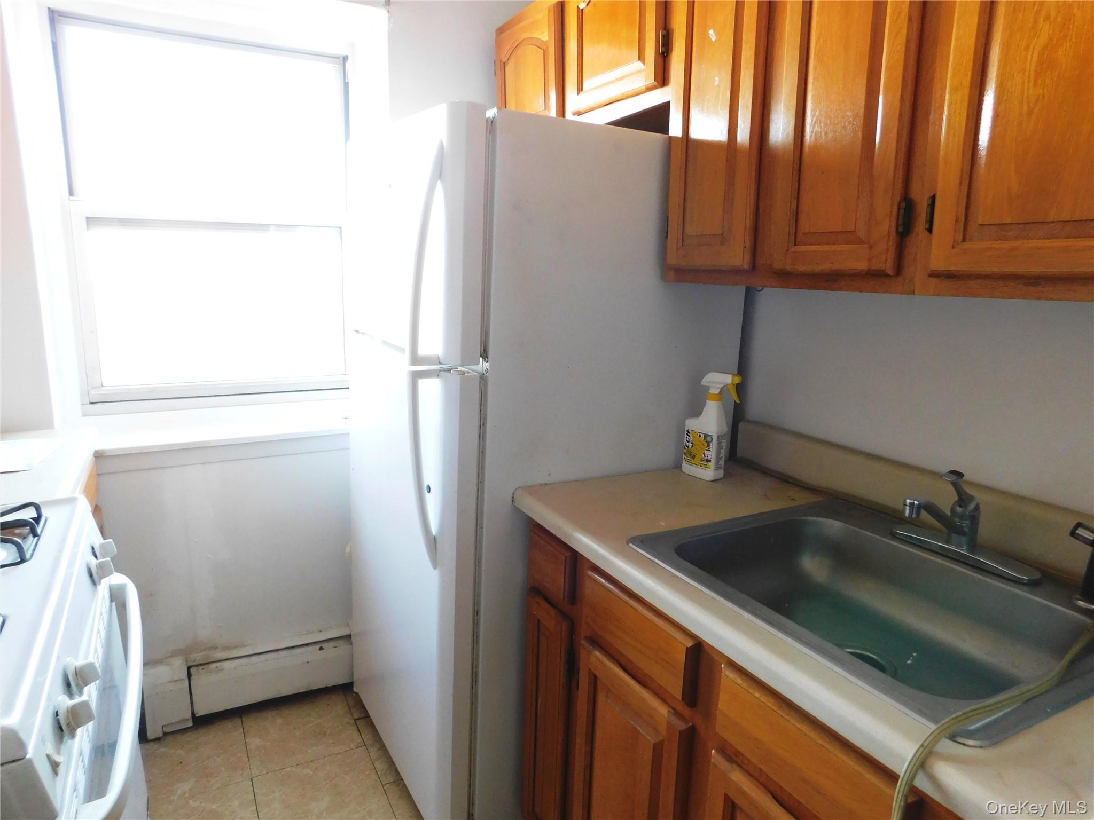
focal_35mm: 23
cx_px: 547
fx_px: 727
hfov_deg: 73.9
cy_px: 410
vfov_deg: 58.9
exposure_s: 1/30
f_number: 3
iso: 250
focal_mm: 4
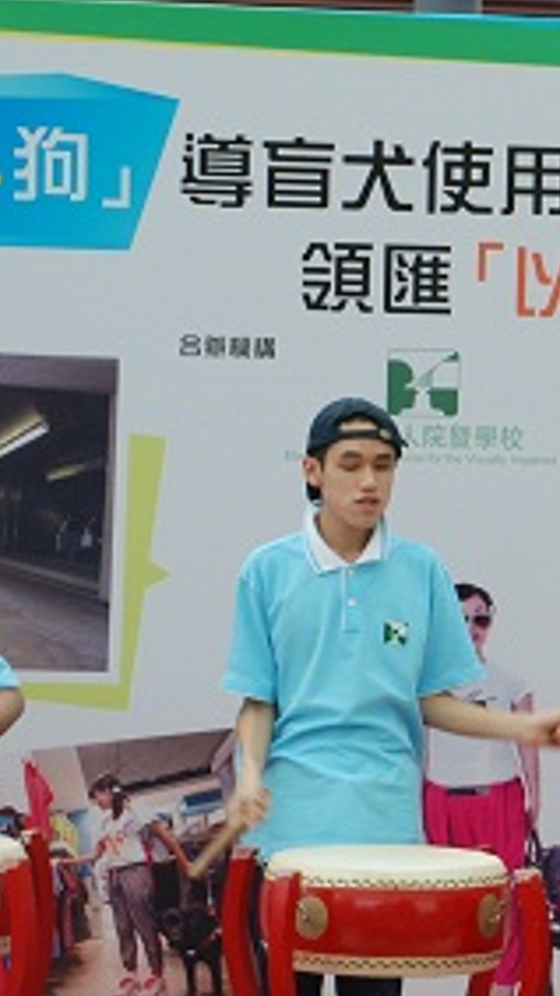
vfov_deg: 8.1
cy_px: 575
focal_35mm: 267
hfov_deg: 4.5
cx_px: 896
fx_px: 7055
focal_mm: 62
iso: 200
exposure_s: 1/50
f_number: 6.3
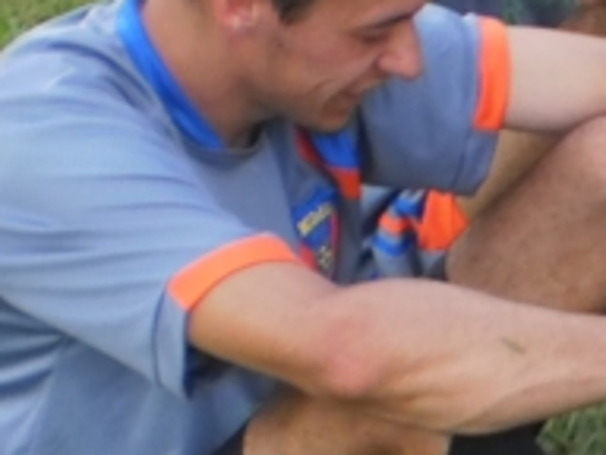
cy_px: 395
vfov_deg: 7.7
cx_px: 912
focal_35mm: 192
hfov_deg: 10.0
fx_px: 3361
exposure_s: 1/200
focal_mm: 6.3
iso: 100
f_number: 3.1
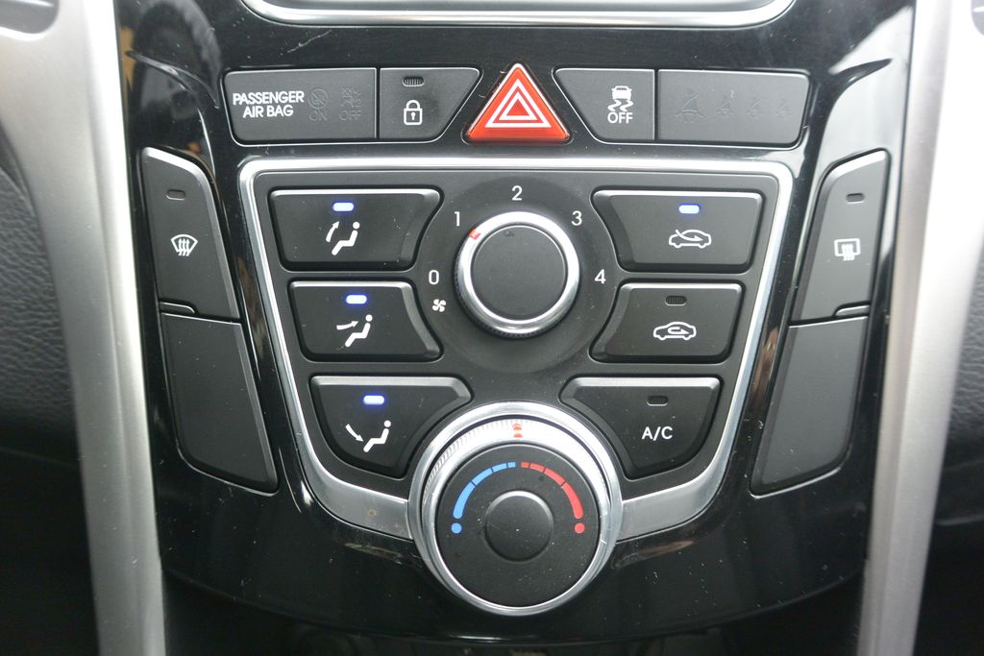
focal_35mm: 27
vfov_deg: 47.9
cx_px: 492
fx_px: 738
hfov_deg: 67.4
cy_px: 328
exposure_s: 1/125
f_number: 3.5
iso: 280
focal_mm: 10
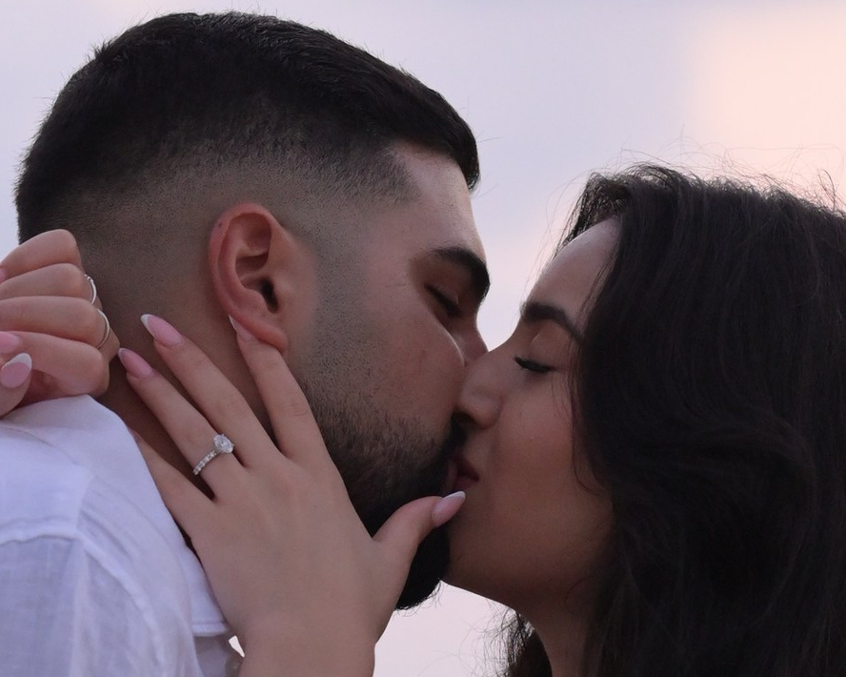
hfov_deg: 5.6
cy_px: 970
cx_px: 409
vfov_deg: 4.5
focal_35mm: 345
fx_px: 8636
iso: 1600
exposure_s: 1/500
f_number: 3.2
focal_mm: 85
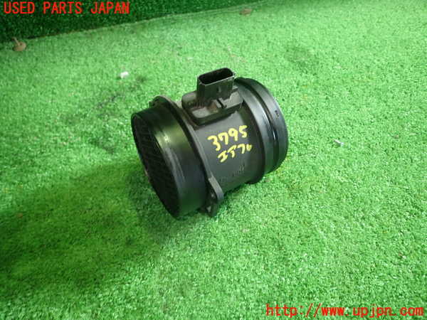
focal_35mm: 25
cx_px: 214
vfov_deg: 54.9
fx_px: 308
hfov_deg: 69.4
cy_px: 160
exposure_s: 1/30
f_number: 2
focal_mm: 4.5
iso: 200
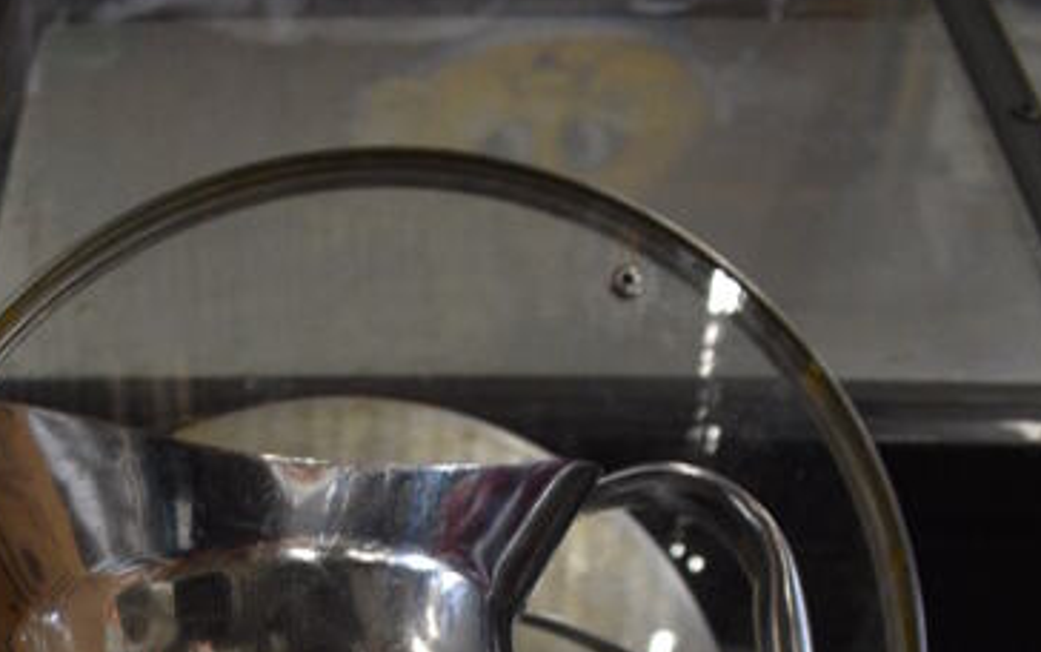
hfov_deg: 29.4
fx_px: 1959
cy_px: 1168
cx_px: 283
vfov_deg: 16.0
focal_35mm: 69
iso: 1400
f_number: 3.5
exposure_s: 1/125
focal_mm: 18
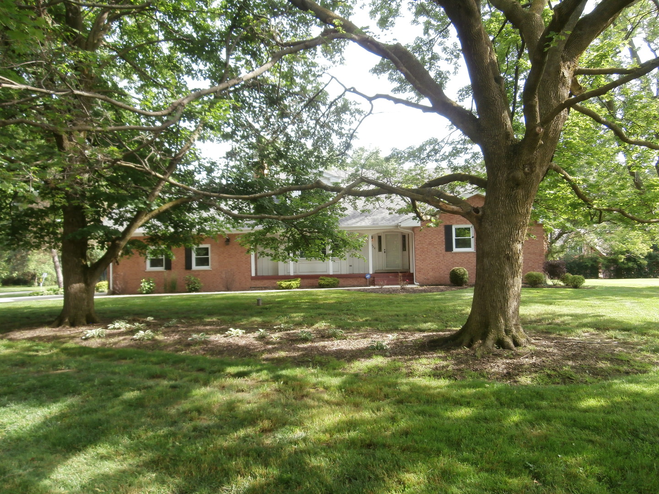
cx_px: 330
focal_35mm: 24
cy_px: 247
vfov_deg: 56.8
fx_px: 457
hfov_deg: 71.6
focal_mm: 4.2
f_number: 3
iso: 100
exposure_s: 1/125
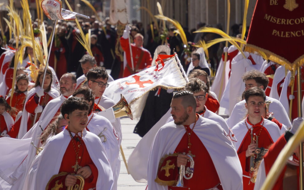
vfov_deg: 3.7
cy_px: 69
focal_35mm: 356
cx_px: 135
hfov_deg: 5.9
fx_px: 2949
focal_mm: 180
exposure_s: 1/500
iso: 100
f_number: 6.3
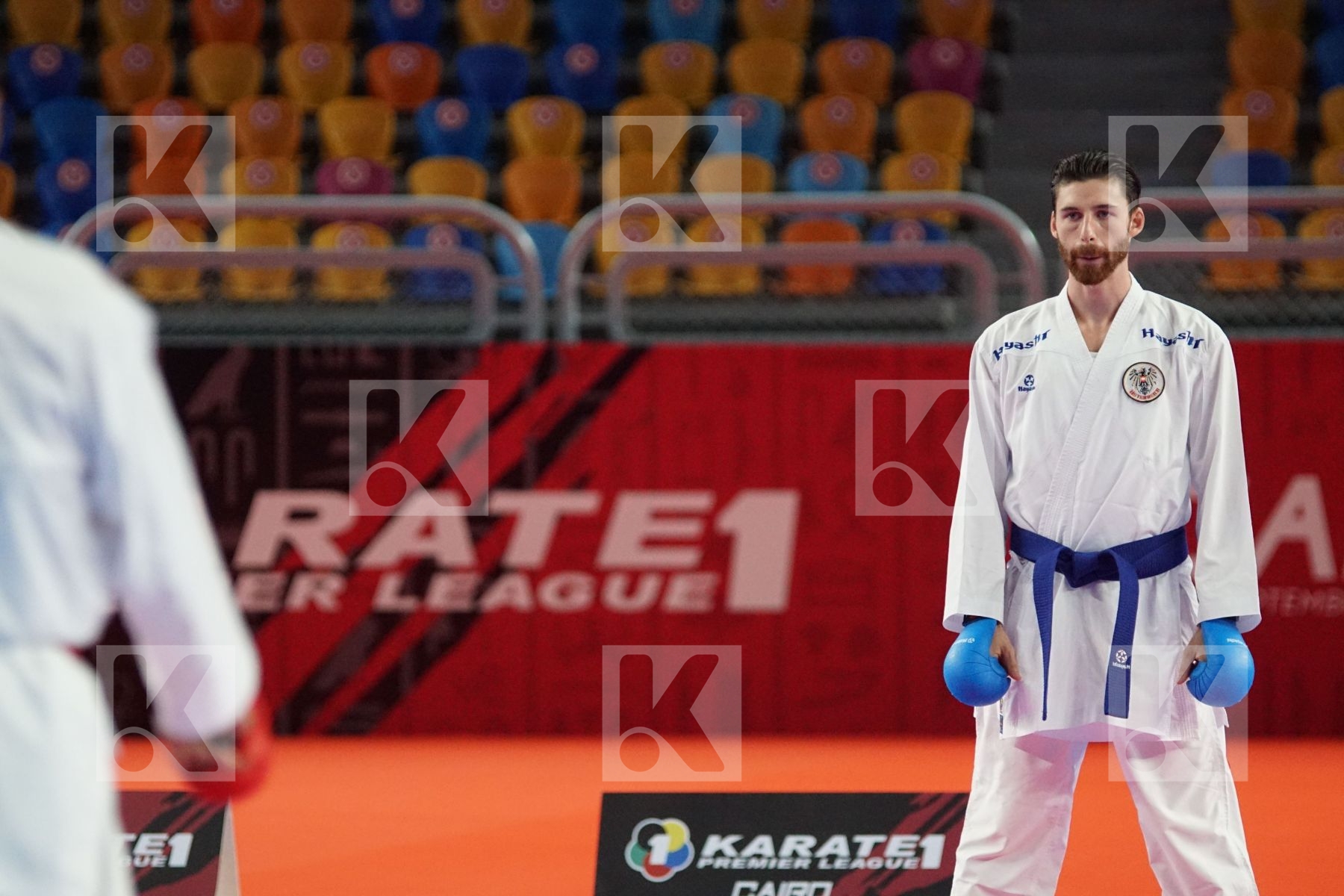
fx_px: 8399
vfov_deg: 6.1
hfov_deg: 9.1
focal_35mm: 225
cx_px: 672
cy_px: 448
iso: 3200
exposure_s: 1/1600
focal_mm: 150
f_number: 2.8
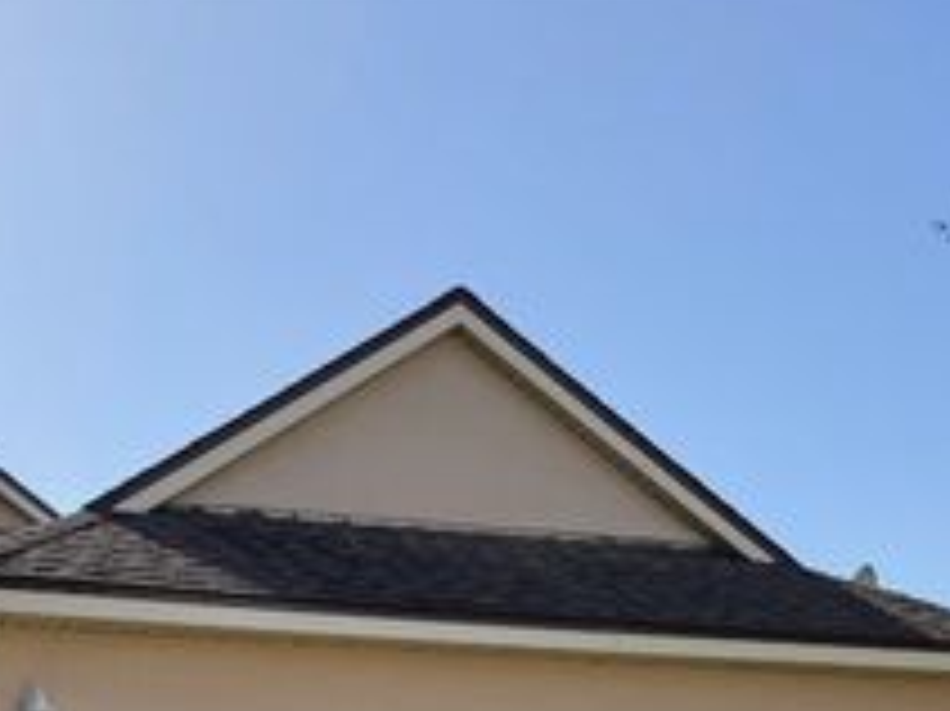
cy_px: 812
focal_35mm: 57
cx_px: 230
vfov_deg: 23.8
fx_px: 1563
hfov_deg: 33.1
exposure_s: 1/4608
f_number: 1.78
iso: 80
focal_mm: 6.76
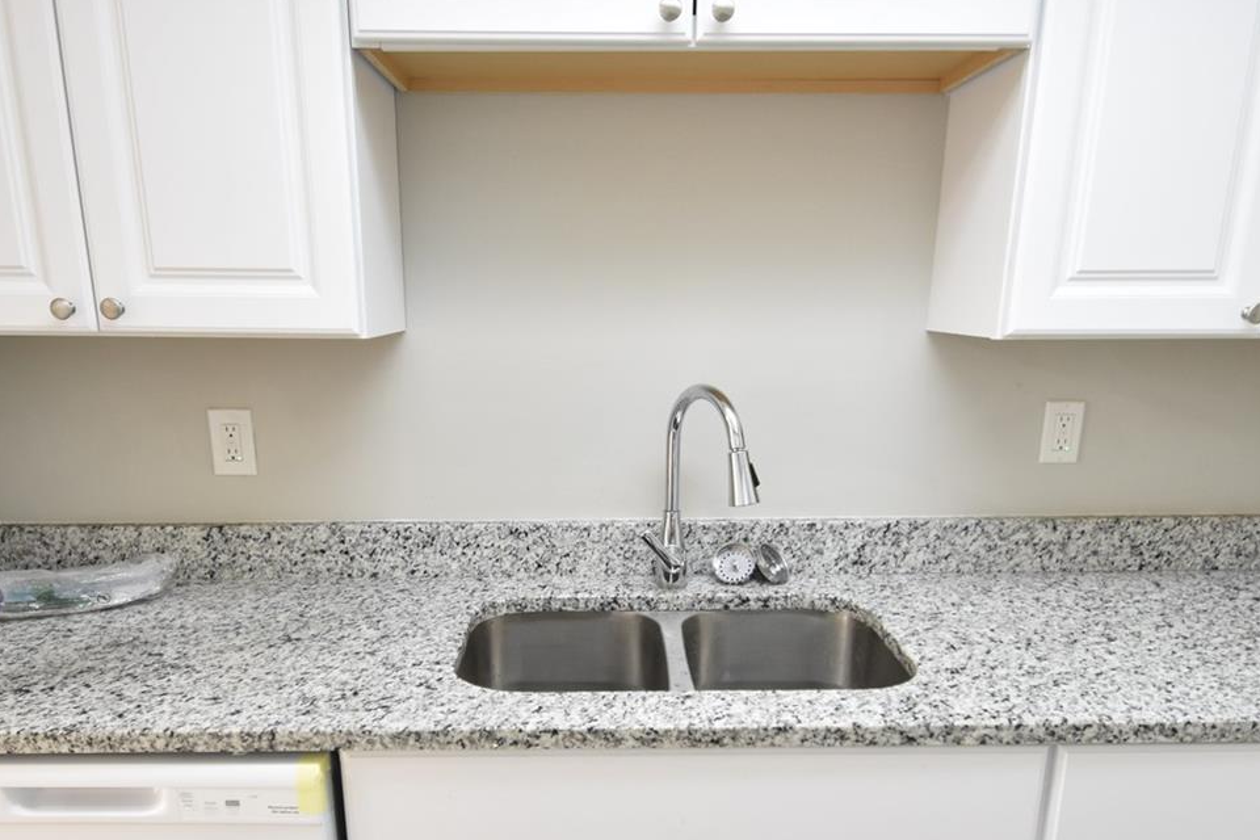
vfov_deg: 50.6
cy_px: 545
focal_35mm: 25
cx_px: 604
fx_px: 875
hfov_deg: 71.5
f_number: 3.5
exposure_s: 1/20
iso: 800
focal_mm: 10
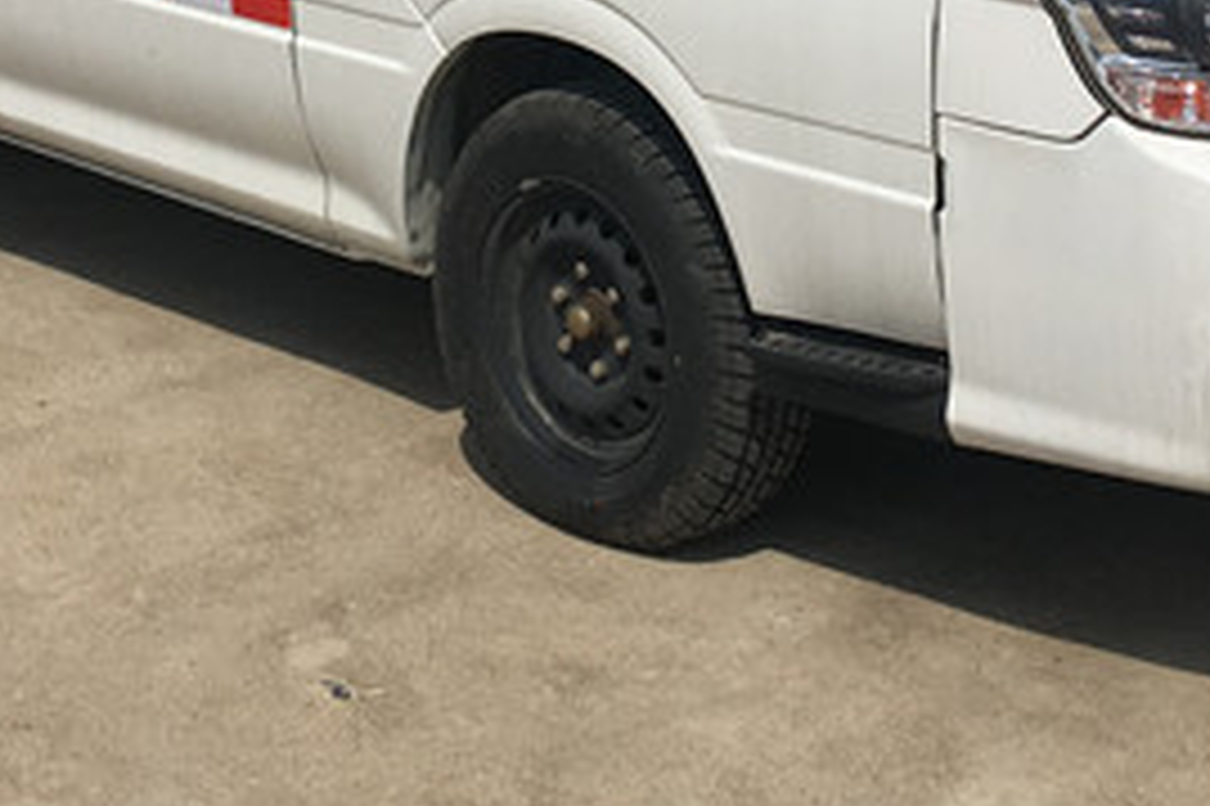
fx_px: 3258
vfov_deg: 13.7
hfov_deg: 21.0
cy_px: -164
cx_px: 562
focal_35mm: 97
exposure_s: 1/3344
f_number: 2.2
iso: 25
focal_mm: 4.15
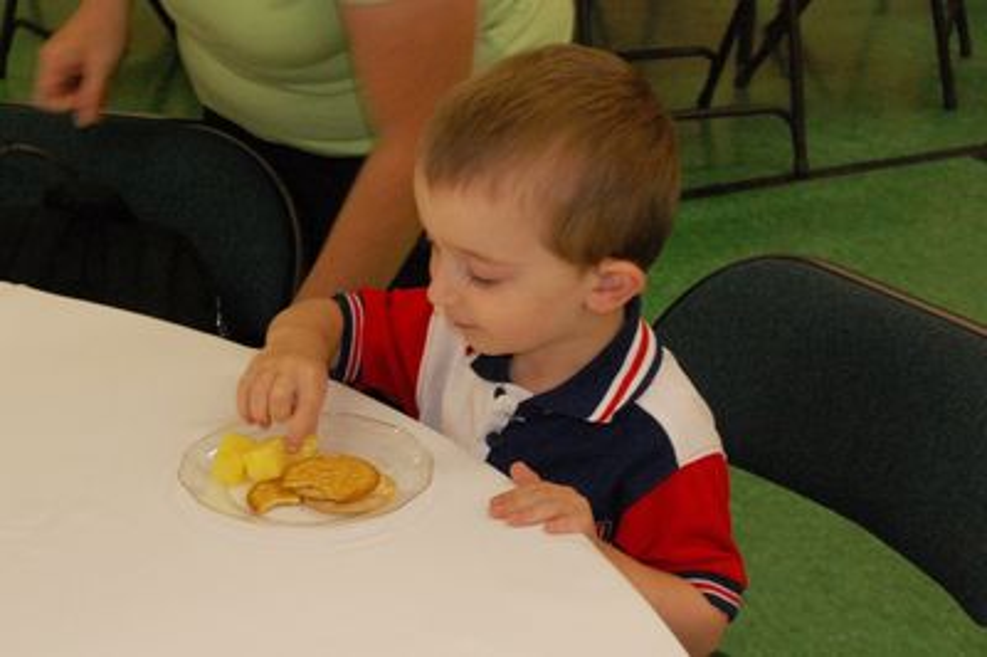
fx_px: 2260
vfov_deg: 16.5
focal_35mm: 82
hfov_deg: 24.6
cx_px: 494
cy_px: 328
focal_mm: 55
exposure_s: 1/25
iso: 1600
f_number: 9
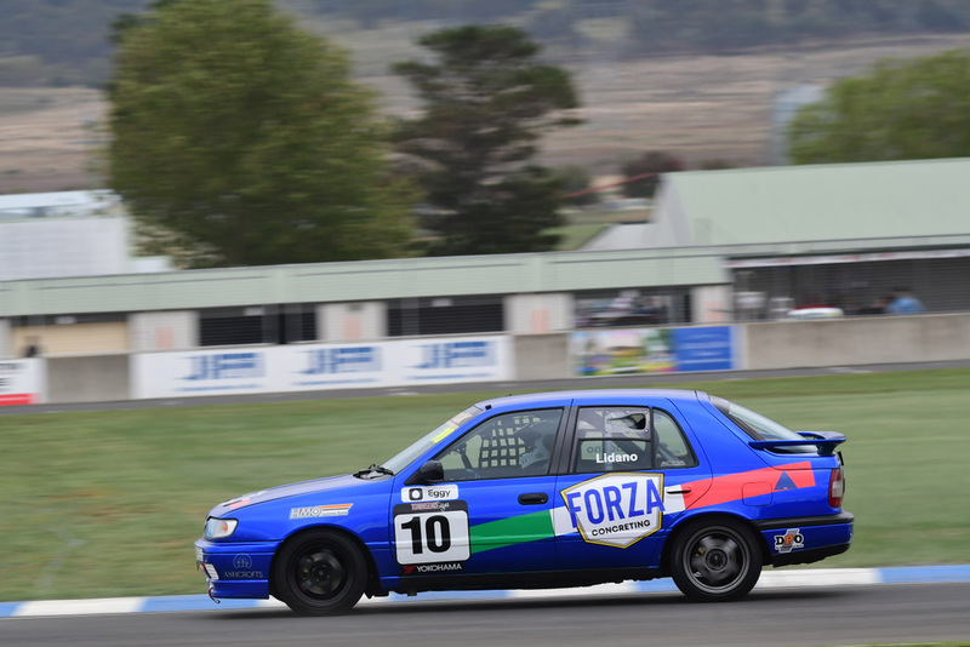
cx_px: 485
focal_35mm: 330
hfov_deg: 6.2
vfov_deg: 4.2
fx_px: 8894
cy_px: 324
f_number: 10
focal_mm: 220
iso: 320
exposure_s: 1/250
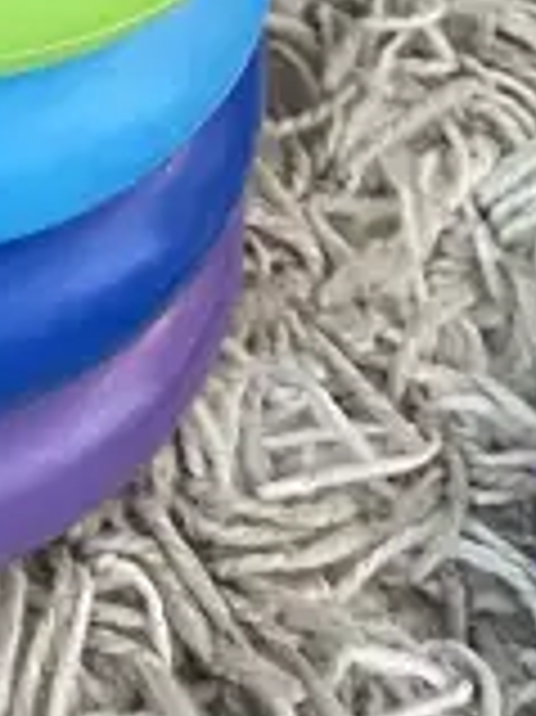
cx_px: -579
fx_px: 2543
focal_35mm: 123
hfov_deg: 10.8
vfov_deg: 14.6
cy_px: -441
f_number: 1.6
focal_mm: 5.1
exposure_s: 1/50
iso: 500
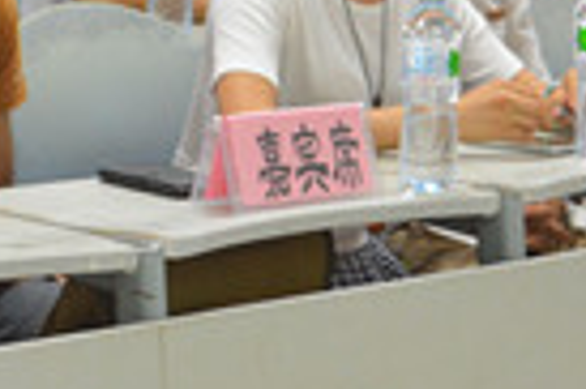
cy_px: -233
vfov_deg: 7.0
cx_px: 158
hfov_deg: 10.6
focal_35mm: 193
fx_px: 3138
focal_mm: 22
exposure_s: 1/20
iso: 400
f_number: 3.8
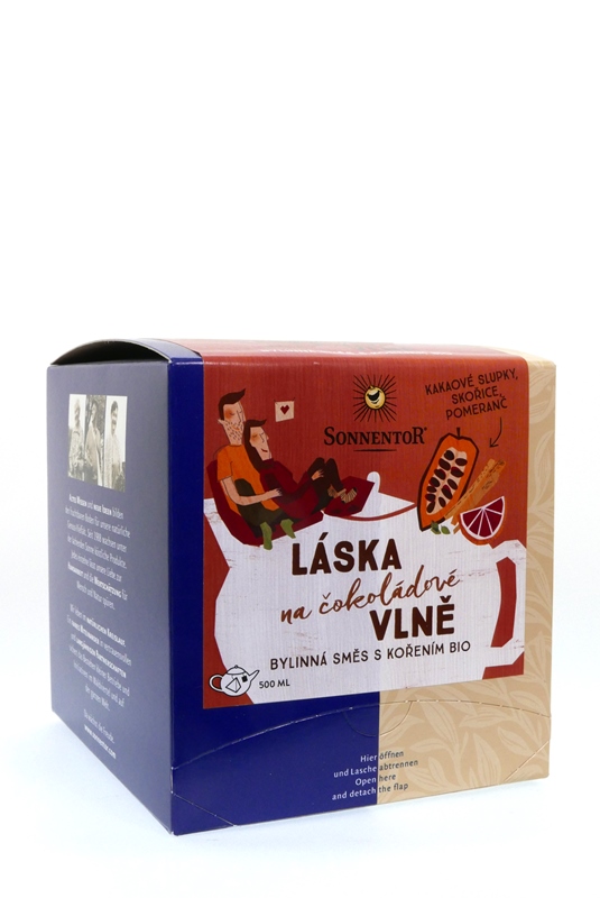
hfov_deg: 27.0
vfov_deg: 39.6
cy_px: 449
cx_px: 300
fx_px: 1247
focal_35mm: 50
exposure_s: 1/50
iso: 800
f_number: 16
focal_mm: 22.7
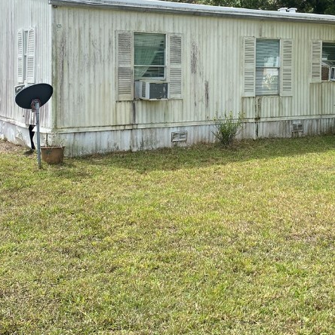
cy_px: 96
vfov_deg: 31.8
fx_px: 580
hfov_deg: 31.9
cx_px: 223
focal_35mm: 53
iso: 32
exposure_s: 1/1330
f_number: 1.8
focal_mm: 4.25
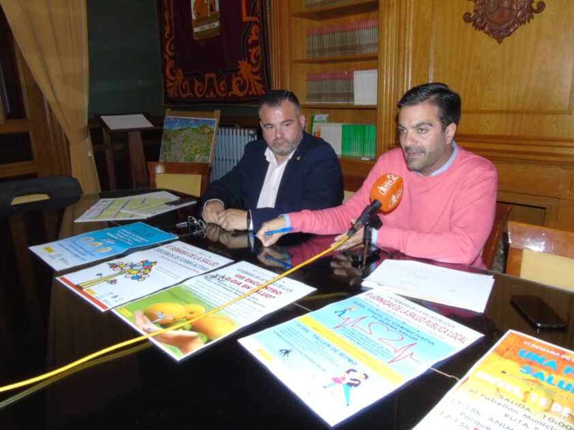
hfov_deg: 69.4
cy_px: 215
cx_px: 287
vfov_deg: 54.9
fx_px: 414
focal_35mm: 25
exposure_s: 1/30
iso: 400
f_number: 6.8
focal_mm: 4.4
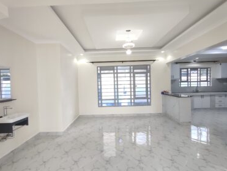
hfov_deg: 102.0
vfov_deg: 85.8
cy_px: 86
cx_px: 110
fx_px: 92
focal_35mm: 14
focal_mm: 1.66
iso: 263
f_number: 2.2
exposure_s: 1/120
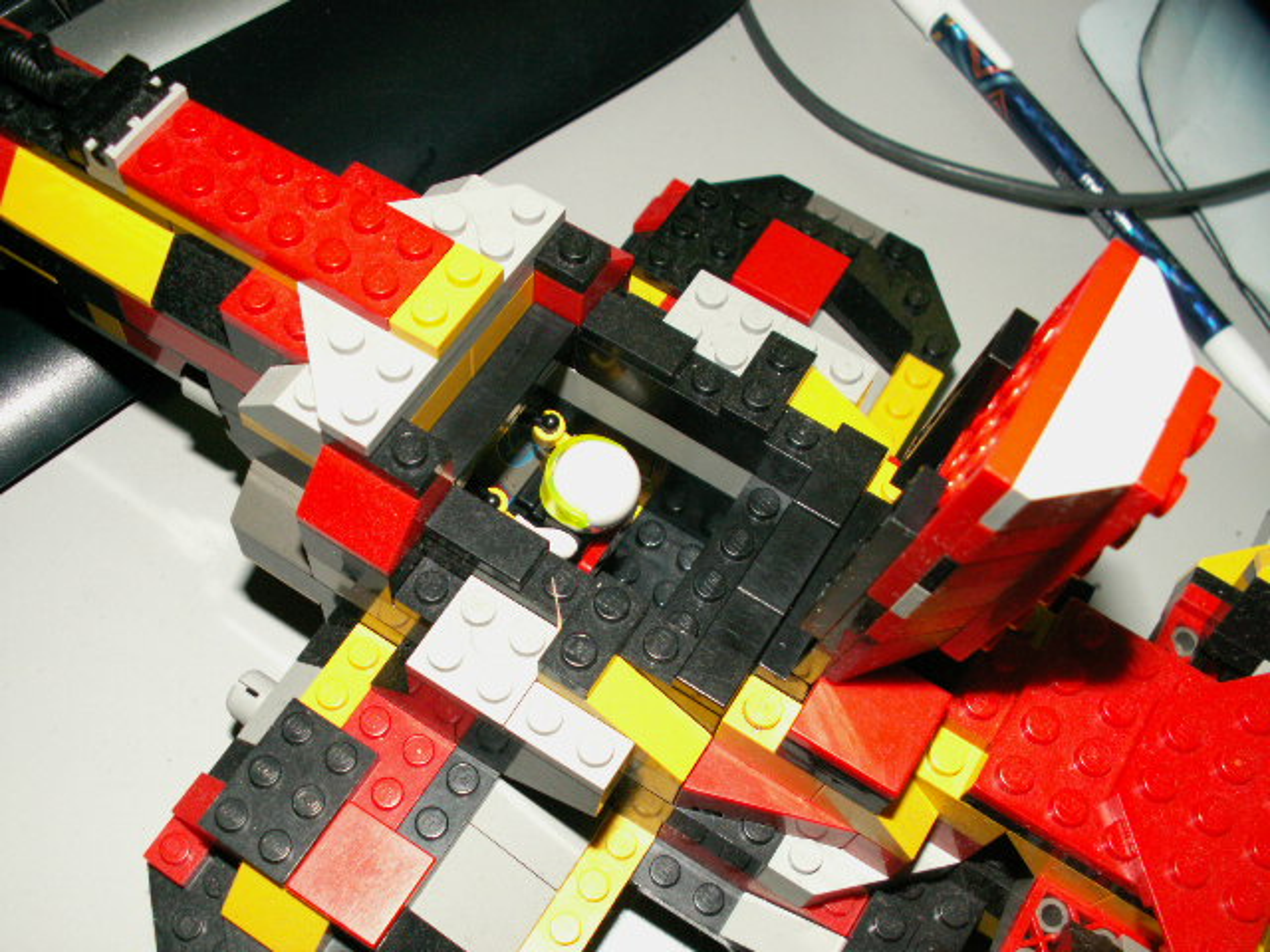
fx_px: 1284
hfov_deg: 52.6
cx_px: 635
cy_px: 476
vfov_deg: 40.7
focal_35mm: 35
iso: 160
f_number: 3.2
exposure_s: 1/40
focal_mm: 5.86
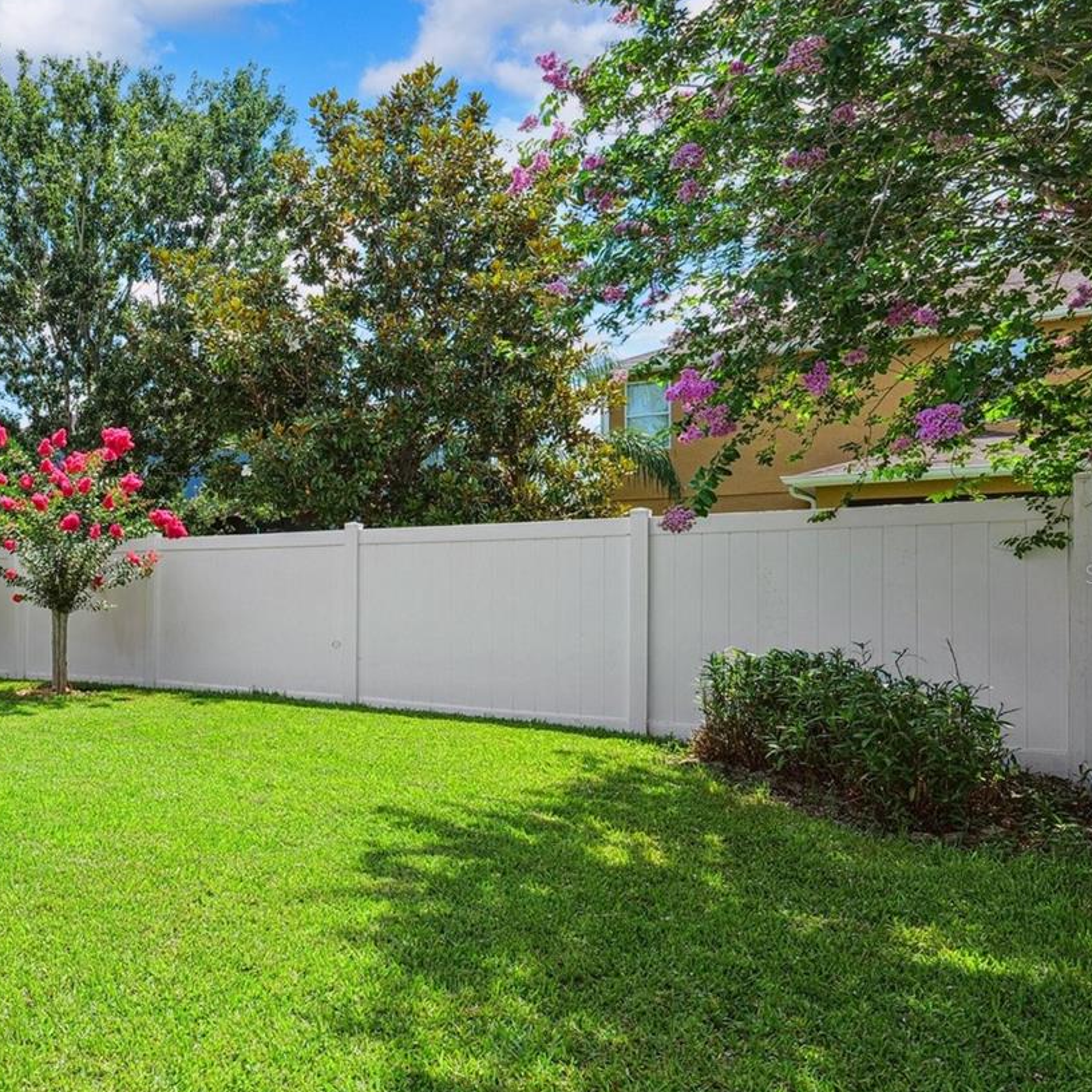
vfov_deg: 62.9
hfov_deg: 55.6
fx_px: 892
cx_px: 134
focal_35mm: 25
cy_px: 574
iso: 400
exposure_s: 1/320
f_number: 8
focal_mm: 15
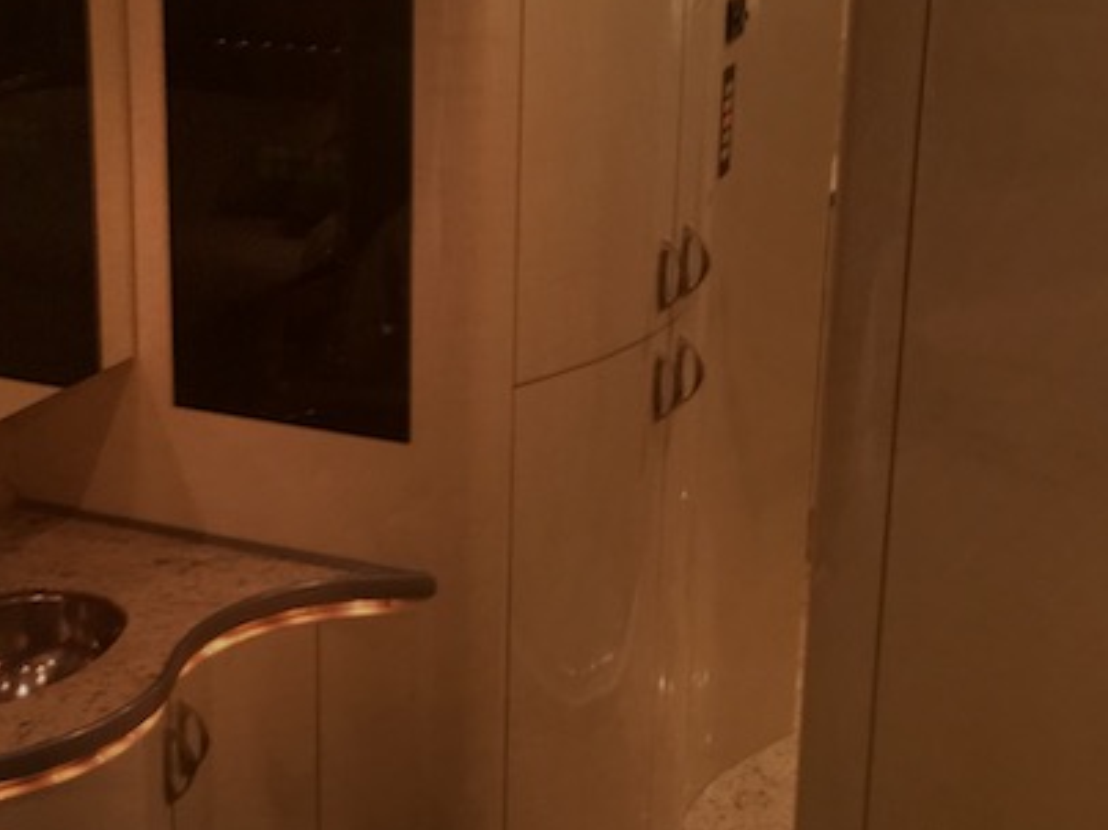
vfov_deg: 20.4
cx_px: 294
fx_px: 2304
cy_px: 513
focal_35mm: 72
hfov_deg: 26.7
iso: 100
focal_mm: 4.15
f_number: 2.2
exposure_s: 1/30
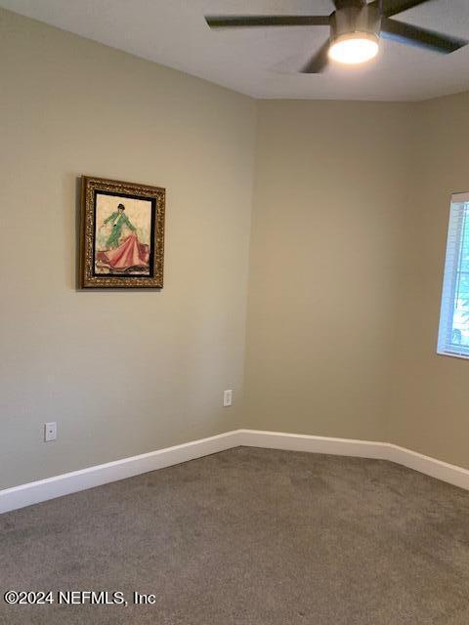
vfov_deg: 67.3
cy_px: 312
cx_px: 234
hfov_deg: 53.1
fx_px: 470
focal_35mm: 26
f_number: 1.8
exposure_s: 1/60
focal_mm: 4.25
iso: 400
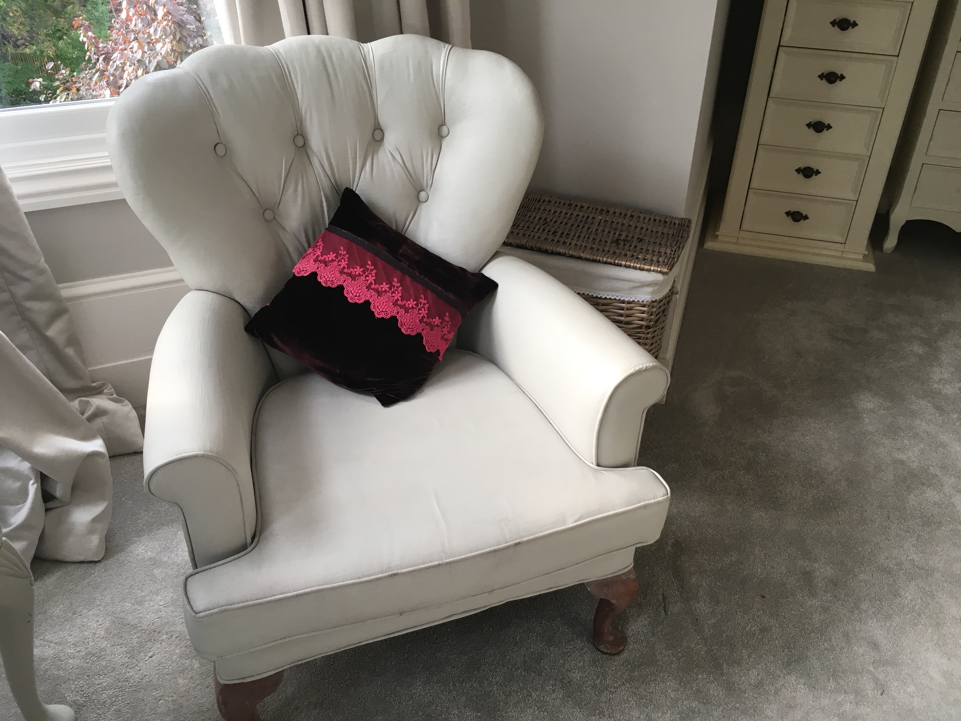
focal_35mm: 29
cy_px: 360
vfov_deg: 48.2
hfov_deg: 61.7
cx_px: 480
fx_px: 805
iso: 25
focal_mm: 4.15
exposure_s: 1/33
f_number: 2.2
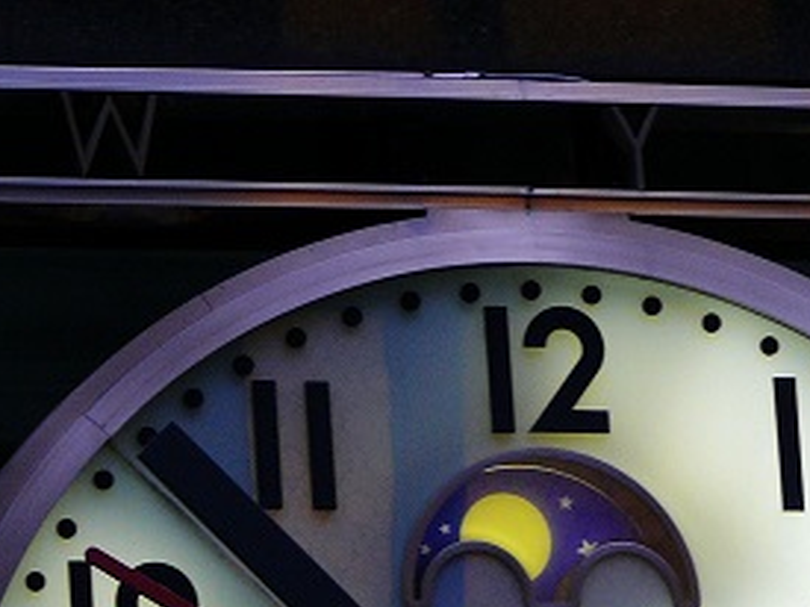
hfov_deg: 4.4
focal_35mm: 448
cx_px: 636
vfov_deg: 3.3
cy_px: 852
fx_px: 10478
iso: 100
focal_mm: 28.6
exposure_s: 1/60
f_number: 3.6
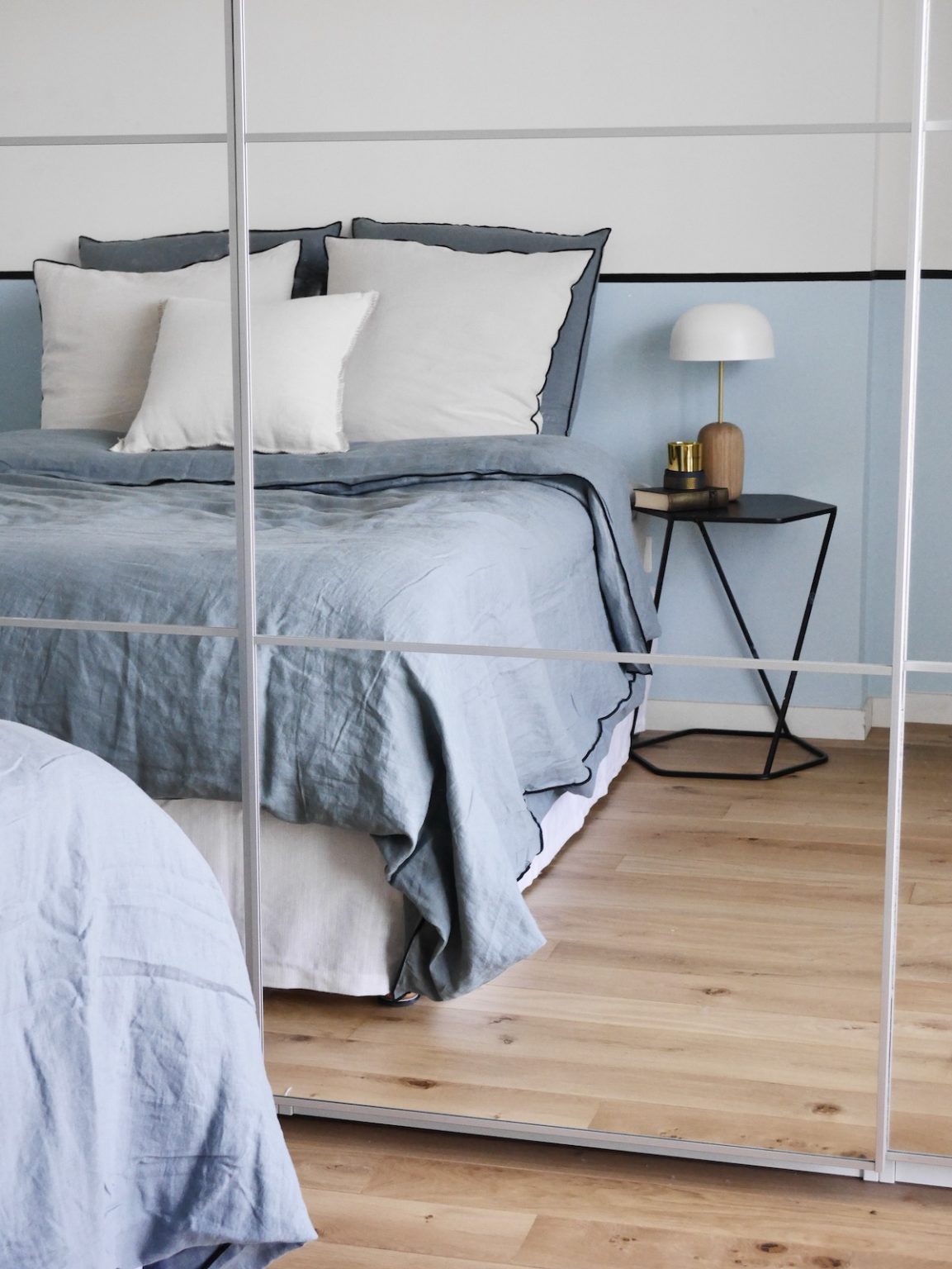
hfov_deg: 24.4
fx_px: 2199
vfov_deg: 32.2
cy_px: 634
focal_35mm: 60
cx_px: 476
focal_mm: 30
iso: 1600
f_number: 5.4
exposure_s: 1/200
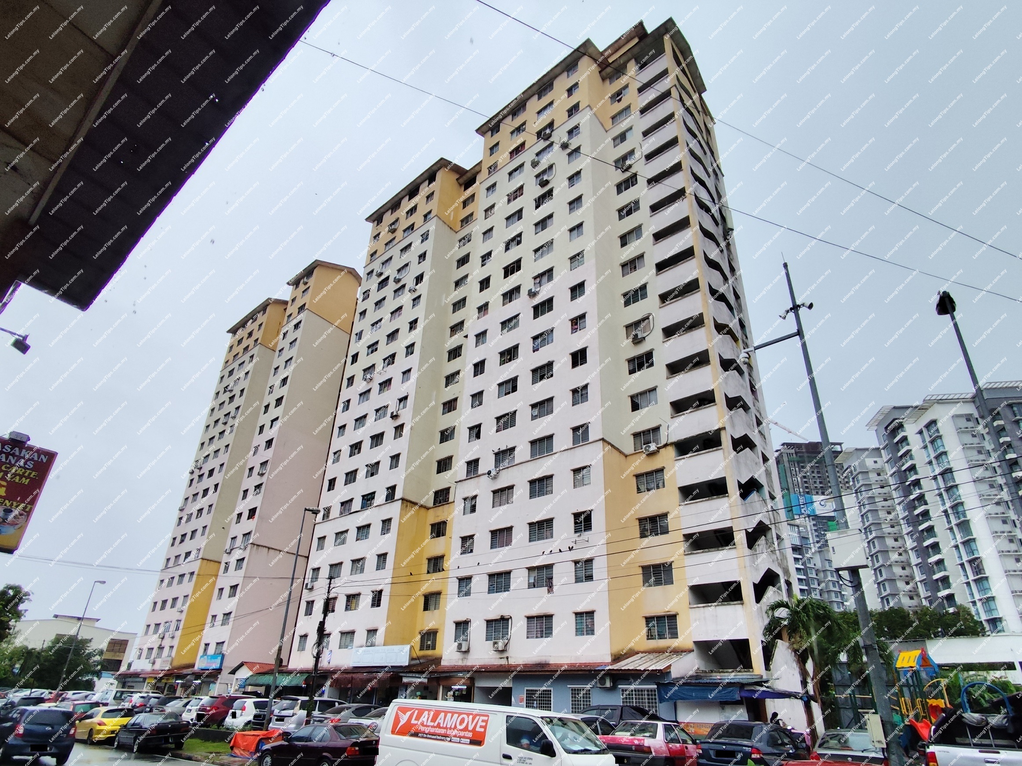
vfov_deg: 78.1
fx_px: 472
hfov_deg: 94.5
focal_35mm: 16
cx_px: 511
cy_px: 383
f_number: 2.2
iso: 50
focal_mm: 1.65
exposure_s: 1/376
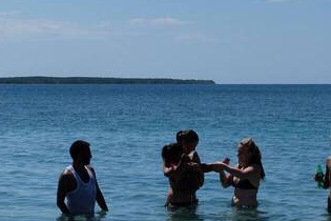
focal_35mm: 100
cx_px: 216
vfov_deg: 13.7
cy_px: 142
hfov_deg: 20.4
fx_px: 919
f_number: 5.6
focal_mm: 50
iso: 400
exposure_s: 1/3800
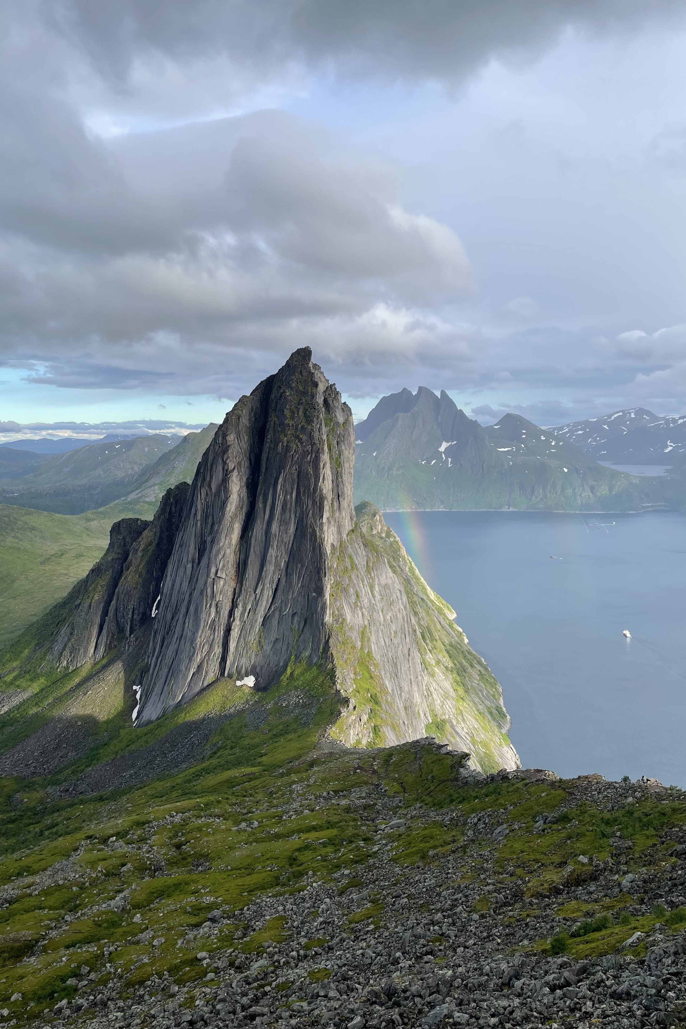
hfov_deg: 46.3
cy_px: 524
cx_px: 310
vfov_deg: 65.5
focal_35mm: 28
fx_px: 800
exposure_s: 1/955
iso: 32
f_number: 1.6
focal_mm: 4.2
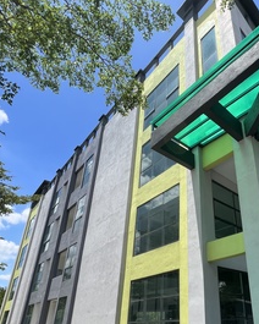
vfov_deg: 70.6
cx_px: 198
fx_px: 220
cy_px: 214
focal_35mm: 23
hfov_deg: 57.4
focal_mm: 1.57
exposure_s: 1/1647
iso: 32
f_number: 1.8
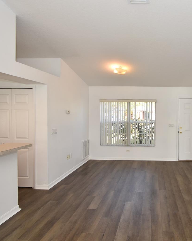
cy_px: 122
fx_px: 156
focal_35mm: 22
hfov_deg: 59.1
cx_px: 148
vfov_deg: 75.0
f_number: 5.6
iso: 200
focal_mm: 10
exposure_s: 1/125
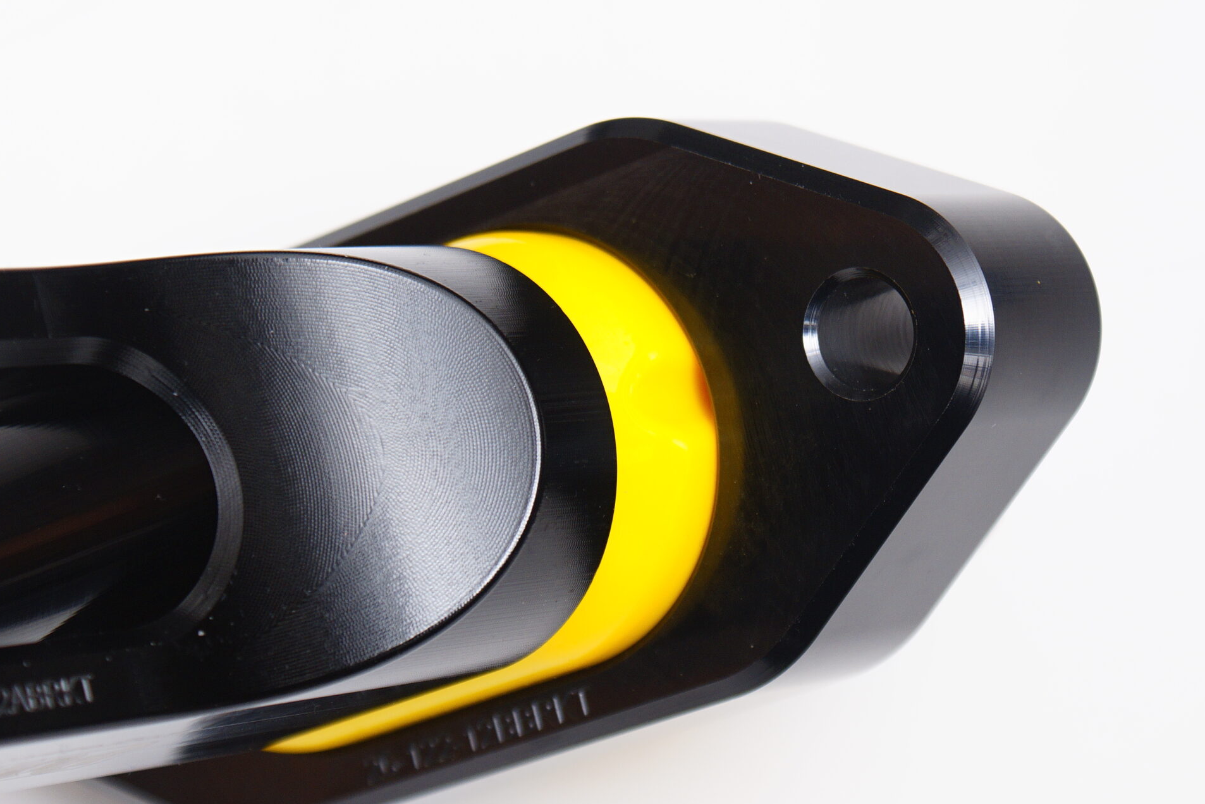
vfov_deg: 9.7
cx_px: 648
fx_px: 4720
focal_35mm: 141
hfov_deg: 14.5
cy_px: 372
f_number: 7.1
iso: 200
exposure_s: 1/125
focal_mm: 70
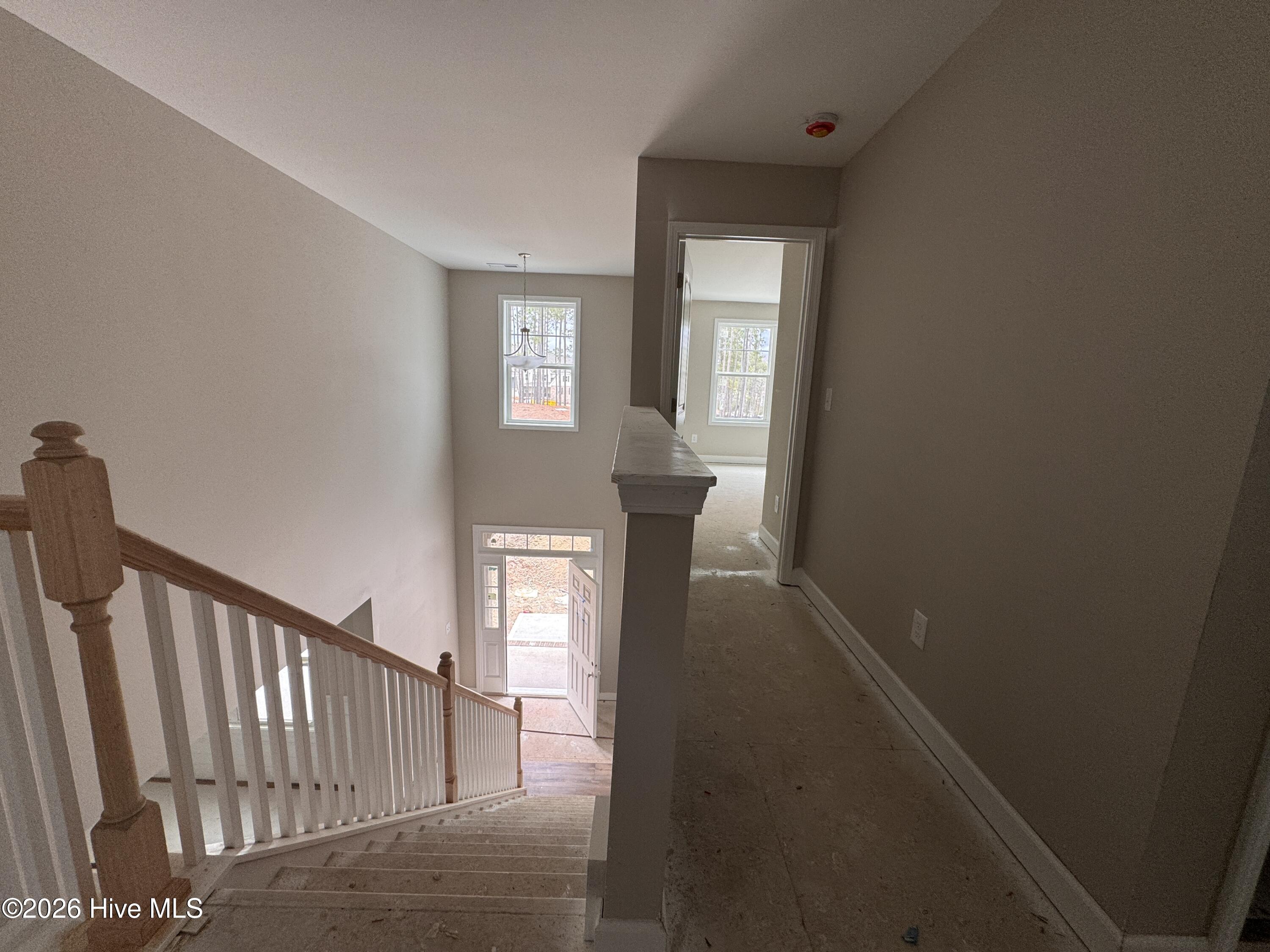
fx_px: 514
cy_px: 476
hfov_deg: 102.1
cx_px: 635
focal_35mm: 14
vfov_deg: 85.7
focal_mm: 2.22
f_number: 2.2
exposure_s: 1/99
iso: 100
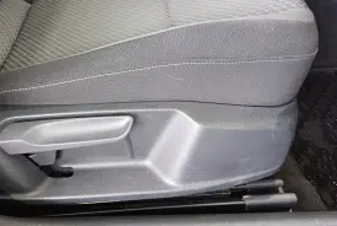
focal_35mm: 34
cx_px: 142
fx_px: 319
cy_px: 86
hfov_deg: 55.5
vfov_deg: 38.7
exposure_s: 1/33.3
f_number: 1.8
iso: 250
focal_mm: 4.65
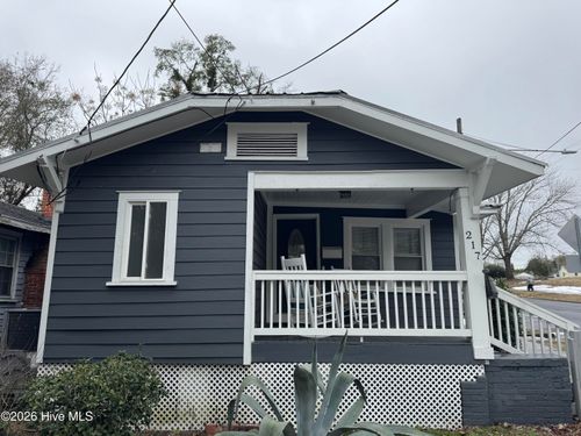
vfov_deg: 56.8
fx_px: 403
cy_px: 218
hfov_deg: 71.6
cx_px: 290
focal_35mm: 24
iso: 80
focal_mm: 6.76
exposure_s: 1/2041
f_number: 1.78
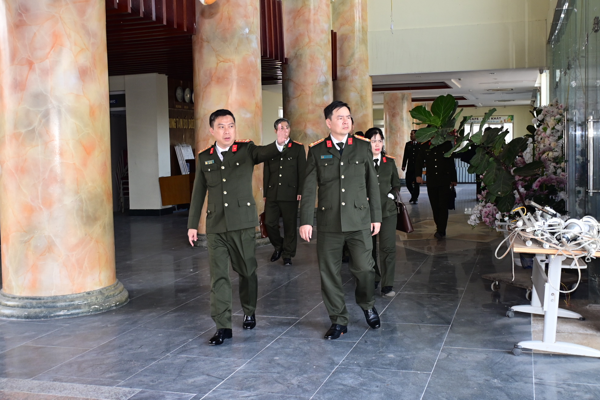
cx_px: 300
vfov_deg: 29.9
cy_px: 200
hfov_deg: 43.6
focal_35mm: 45
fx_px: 750
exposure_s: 1/200
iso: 500
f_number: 4
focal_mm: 30
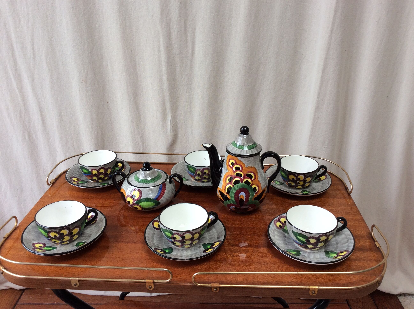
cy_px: 154
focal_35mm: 32
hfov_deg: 56.9
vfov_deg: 44.1
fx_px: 382
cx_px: 207
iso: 32
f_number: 2.4
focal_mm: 3.3
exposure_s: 1/113
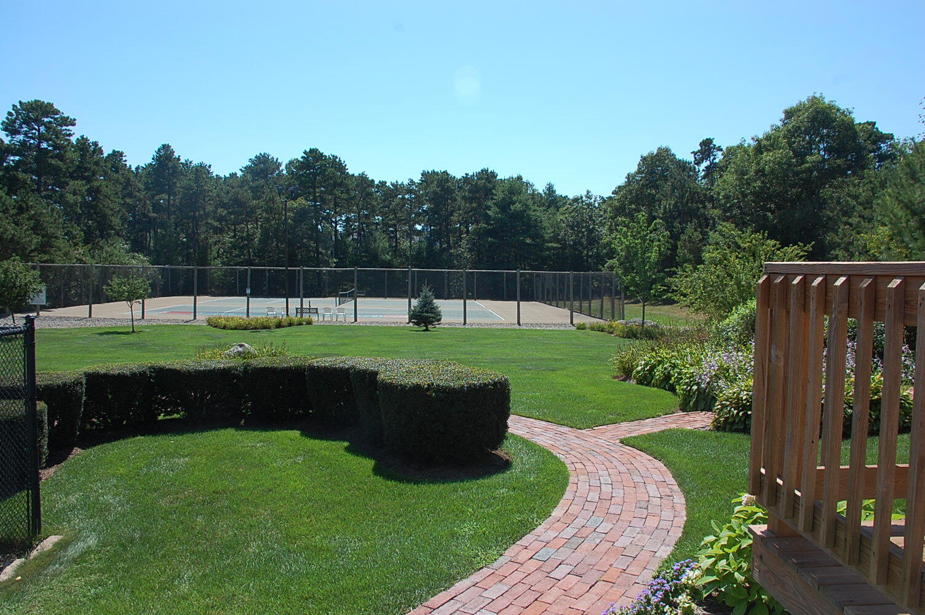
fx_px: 693
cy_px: 308
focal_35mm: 27
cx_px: 462
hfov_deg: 67.4
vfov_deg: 47.8
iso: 200
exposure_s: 1/250
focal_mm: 18
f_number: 8
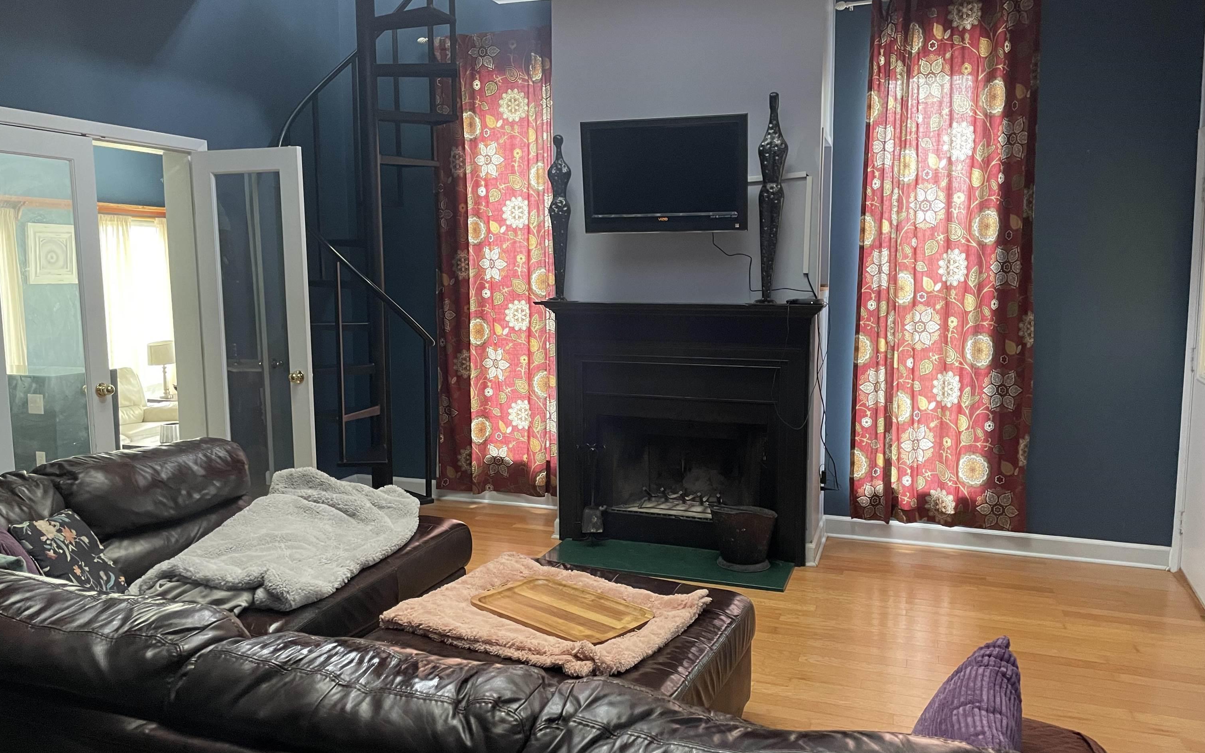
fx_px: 920
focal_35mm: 28
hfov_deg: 66.5
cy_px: 381
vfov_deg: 44.5
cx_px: 597
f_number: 1.6
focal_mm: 4.2
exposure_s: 1/60
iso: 400
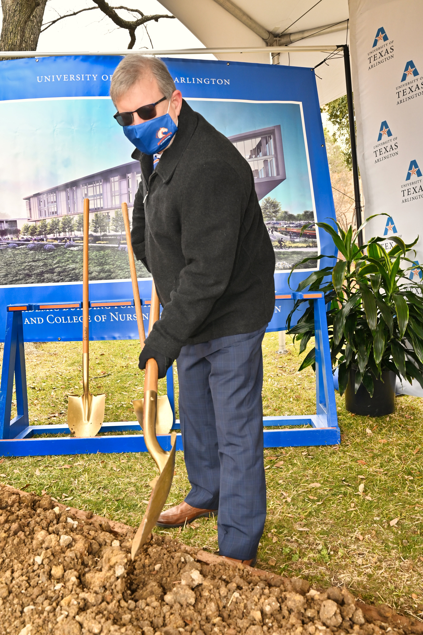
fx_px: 547
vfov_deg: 60.3
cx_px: 212
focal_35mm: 31
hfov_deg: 42.3
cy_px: 318
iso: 500
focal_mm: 31
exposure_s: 1/200
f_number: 8
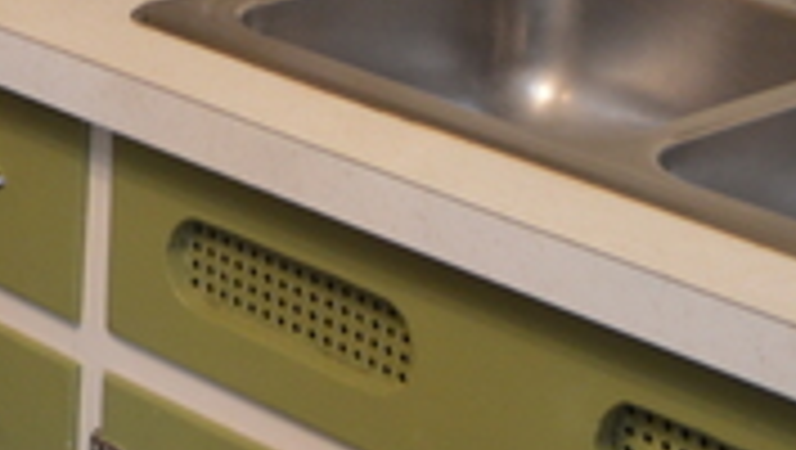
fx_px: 2937
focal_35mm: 139
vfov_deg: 8.2
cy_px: -522
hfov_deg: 13.9
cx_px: -580
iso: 500
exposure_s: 1/15
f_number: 3.5
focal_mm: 18
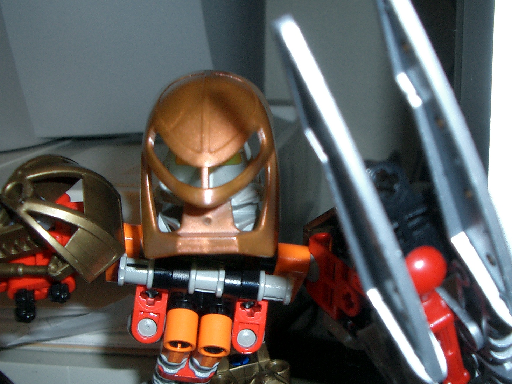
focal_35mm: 49
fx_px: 725
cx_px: 279
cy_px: 267
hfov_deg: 38.9
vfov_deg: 29.4
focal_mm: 5.8
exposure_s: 1/40
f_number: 2.6
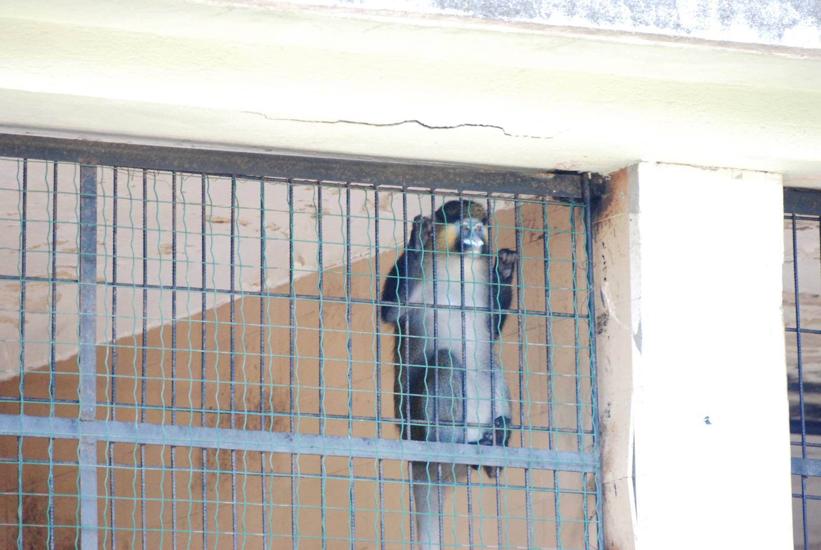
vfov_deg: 3.8
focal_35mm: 360
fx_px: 8220
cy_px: 275
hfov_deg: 5.7
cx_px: 410
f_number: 5.6
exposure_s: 1/160
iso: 1600
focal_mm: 240
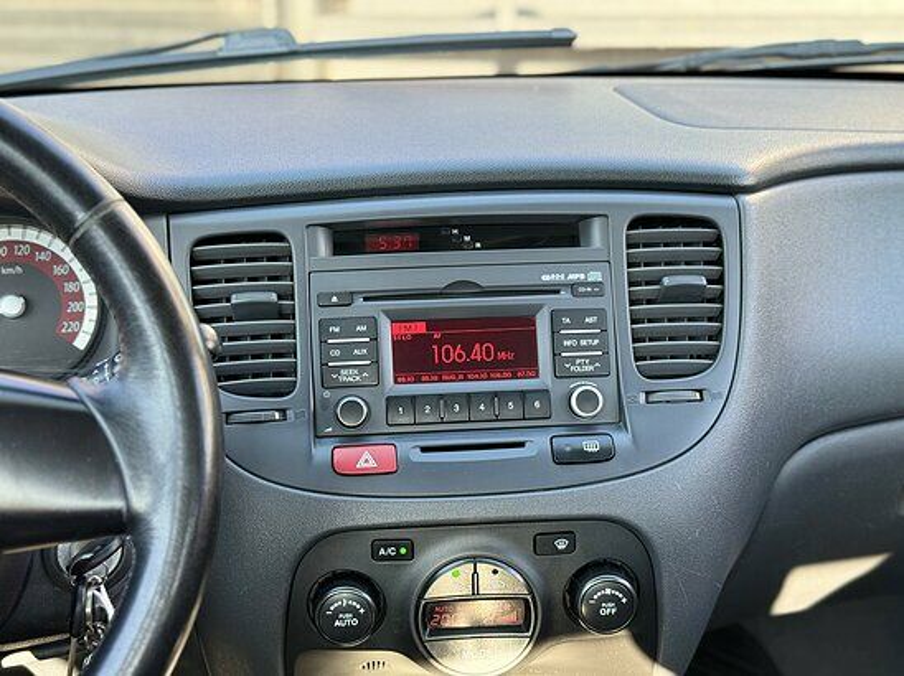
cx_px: 452
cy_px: 338
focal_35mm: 48
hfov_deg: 39.7
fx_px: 1252
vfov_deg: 30.2
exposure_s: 1/131
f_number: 1.78
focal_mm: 6.76
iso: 64
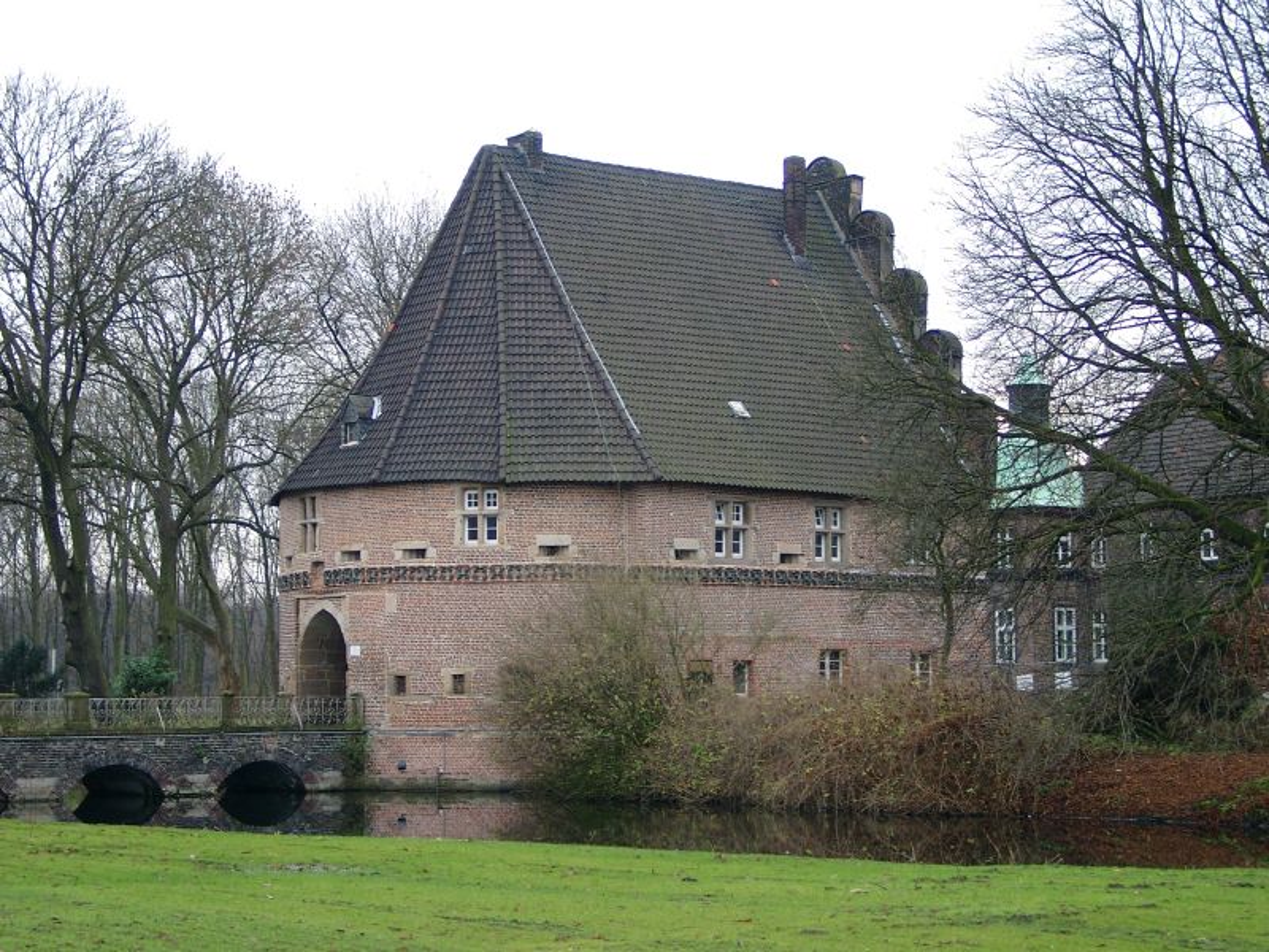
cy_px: 476
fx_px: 2676
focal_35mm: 73
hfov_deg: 26.7
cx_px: 634
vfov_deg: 20.2
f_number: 2
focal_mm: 15.12
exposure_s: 1/102
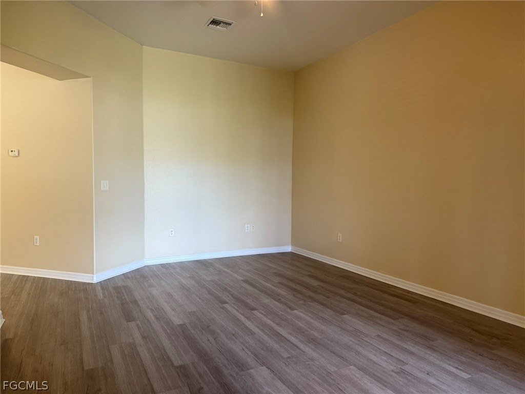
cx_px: 262
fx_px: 364
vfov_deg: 56.8
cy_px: 197
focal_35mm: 24
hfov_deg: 71.6
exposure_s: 1/60
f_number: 1.78
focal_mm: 6.76
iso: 250
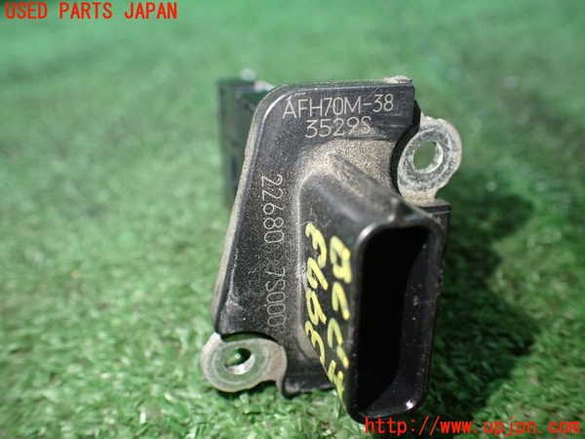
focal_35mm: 30
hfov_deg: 60.0
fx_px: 507
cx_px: 292
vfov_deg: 46.8
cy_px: 220
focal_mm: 5.4
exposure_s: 1/100
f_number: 2.3
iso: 800
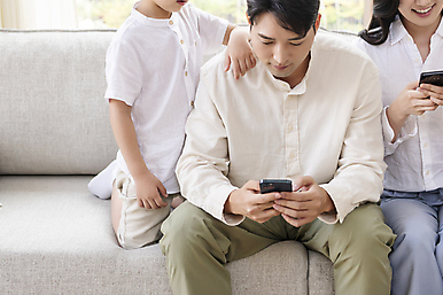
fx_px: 861
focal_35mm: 70
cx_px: 244
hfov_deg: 28.8
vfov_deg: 19.4
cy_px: 111
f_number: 2.8
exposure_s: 1/160
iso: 250
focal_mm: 45
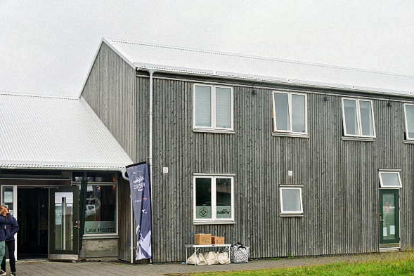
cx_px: 218
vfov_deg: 24.4
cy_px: 197
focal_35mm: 55
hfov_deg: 36.2
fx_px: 633
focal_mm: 20
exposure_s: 1/100
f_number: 6.3
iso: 100
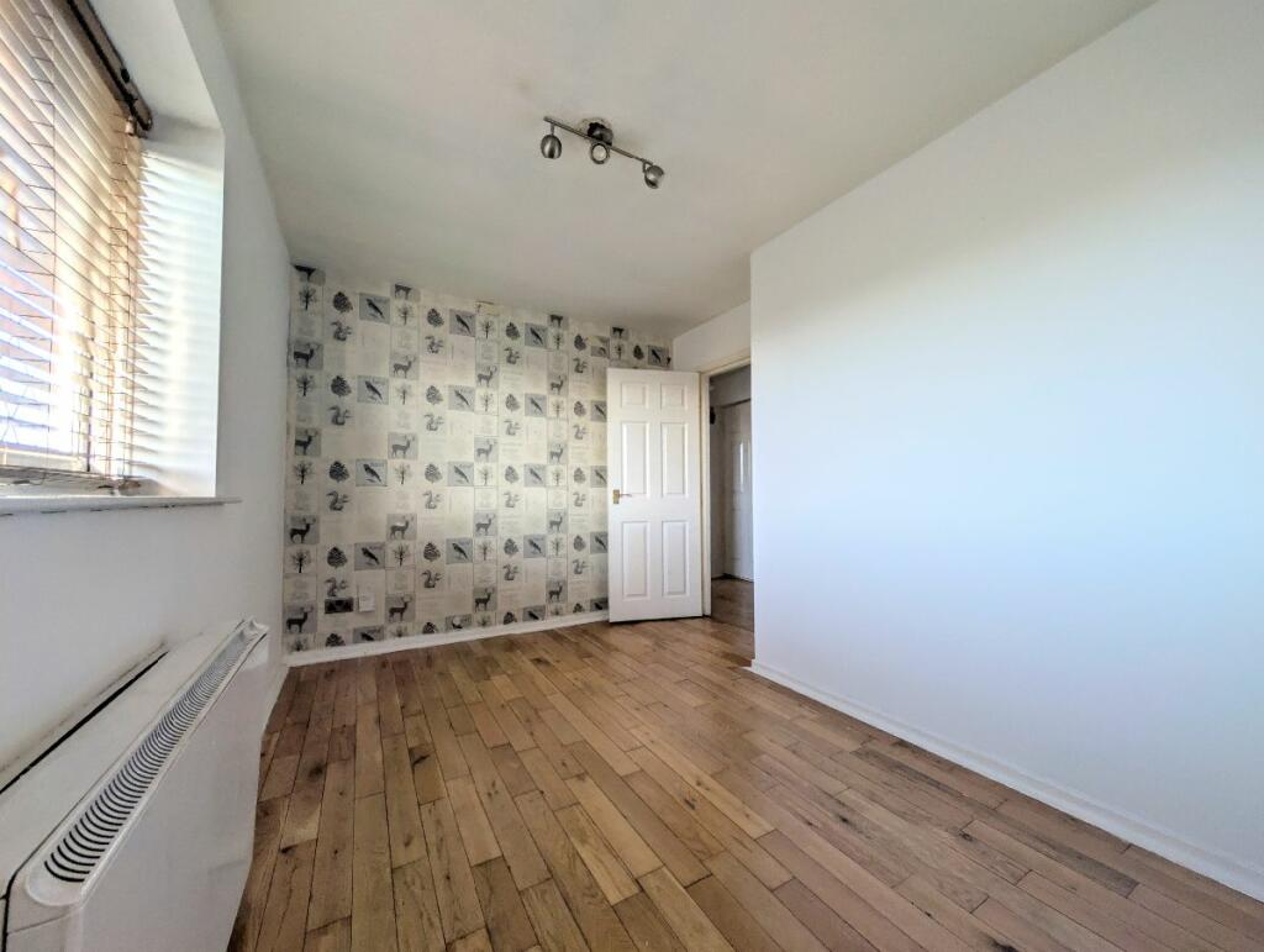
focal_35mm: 12
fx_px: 439
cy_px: 476
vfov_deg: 94.6
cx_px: 632
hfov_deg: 110.5
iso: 43
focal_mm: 2.02
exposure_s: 1/131
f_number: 1.7
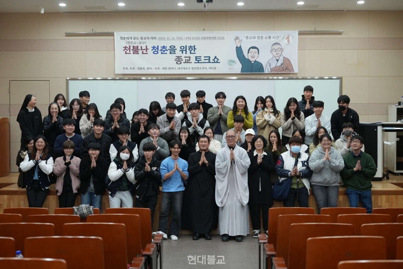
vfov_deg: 24.7
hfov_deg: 36.2
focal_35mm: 55
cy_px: 134
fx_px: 616
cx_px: 202
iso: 1600
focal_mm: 55
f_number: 5
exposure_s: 1/100
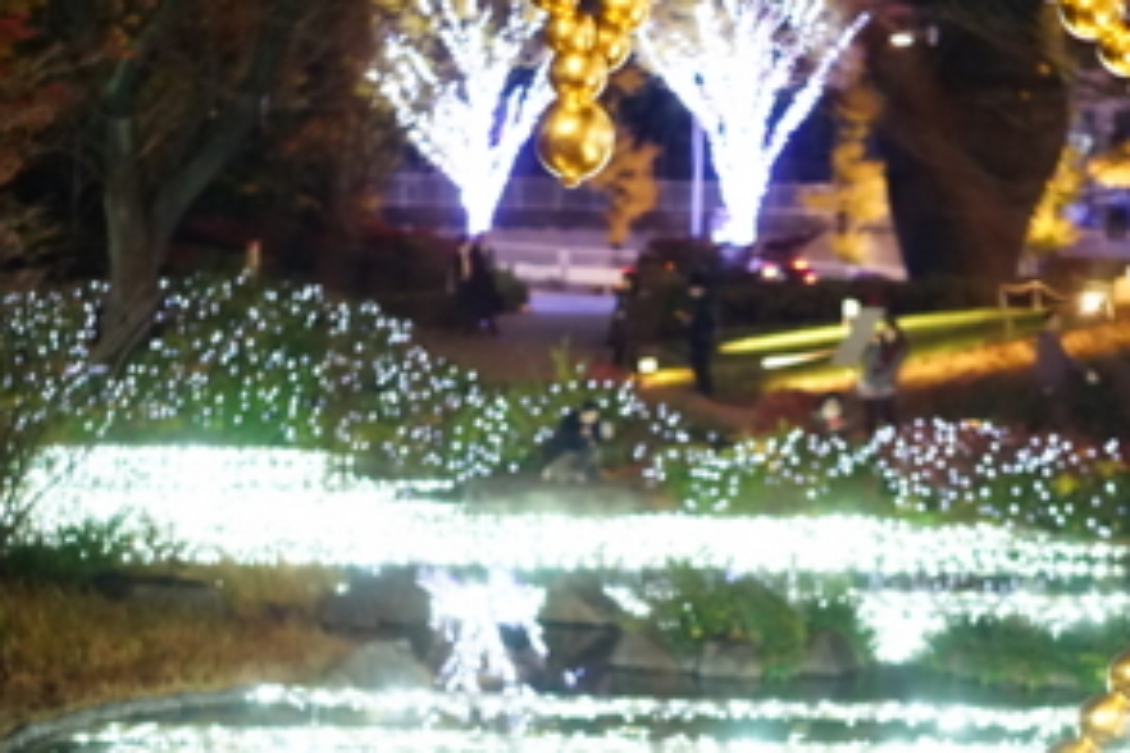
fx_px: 3421
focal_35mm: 109
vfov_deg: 12.5
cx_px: 749
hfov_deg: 18.7
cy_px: 578
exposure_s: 1/80
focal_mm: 50
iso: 12800
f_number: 2.2
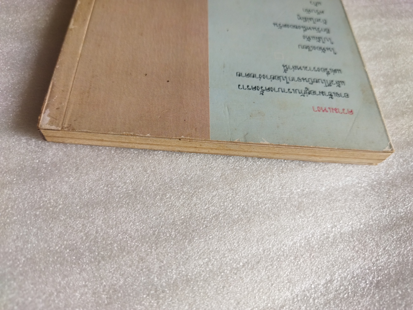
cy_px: 155
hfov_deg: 65.3
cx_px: 206
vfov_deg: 51.4
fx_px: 322
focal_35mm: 27
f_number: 1.79
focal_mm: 4.71
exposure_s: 1/120
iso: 117
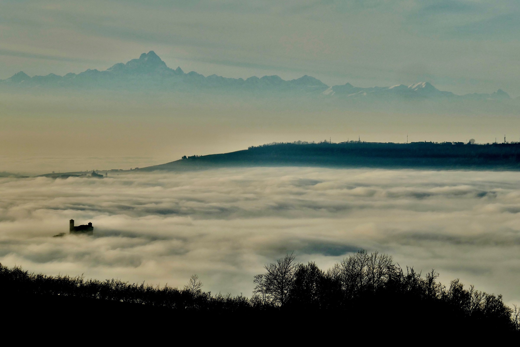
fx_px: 2268
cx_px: 260
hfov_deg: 13.1
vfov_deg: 8.7
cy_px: 174
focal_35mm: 157
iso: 125
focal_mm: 57.1
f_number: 7.1
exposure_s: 1/1000
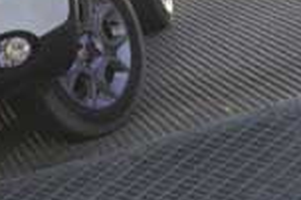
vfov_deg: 5.2
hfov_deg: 7.7
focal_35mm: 265
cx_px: -149
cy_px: -54
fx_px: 2210
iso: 800
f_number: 10
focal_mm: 55
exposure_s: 1/400
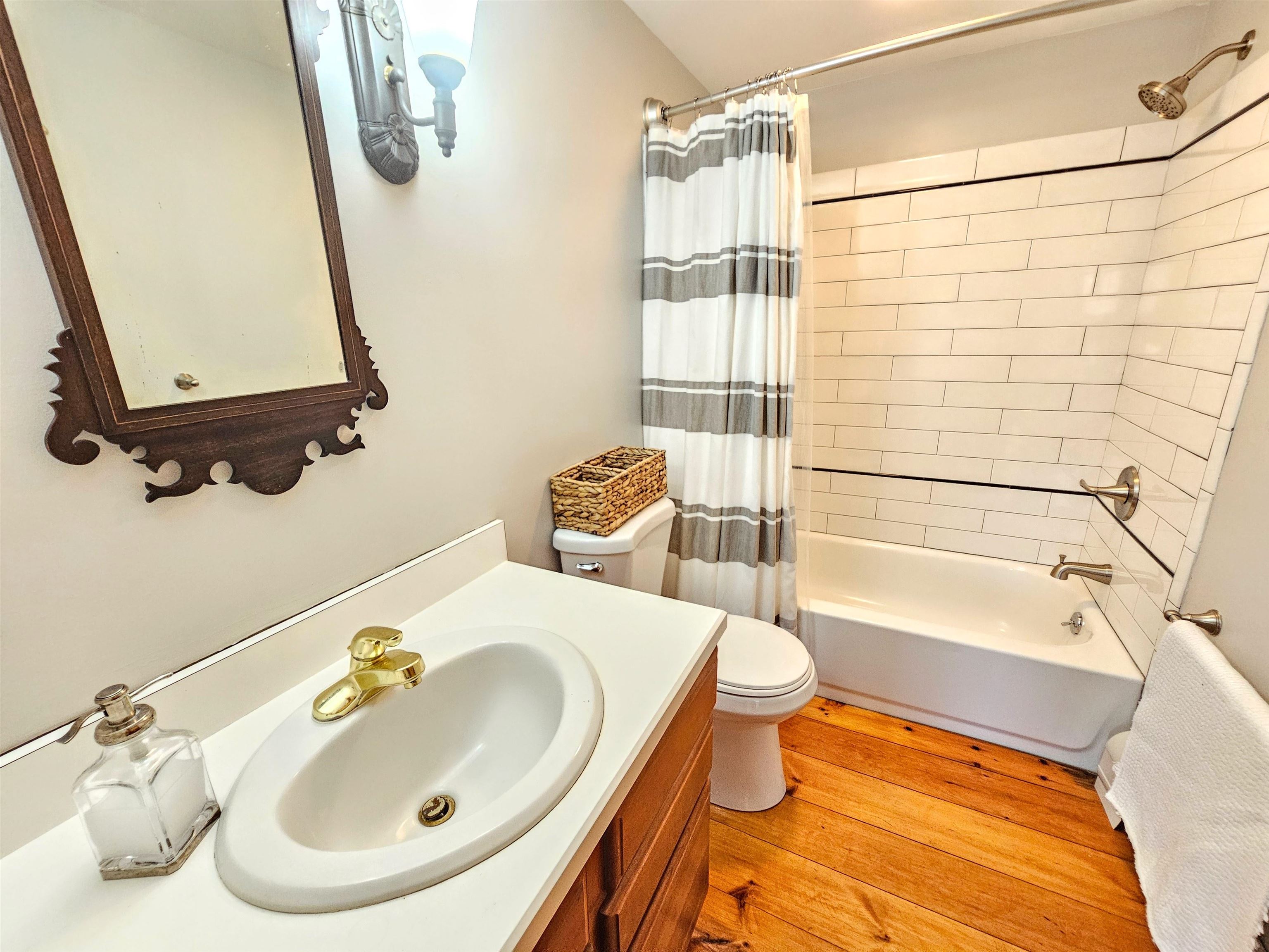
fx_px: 477
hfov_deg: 106.2
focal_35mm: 13
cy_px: 476
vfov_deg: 89.9
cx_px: 634
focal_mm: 2.2
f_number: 2.2
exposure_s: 1/60
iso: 400
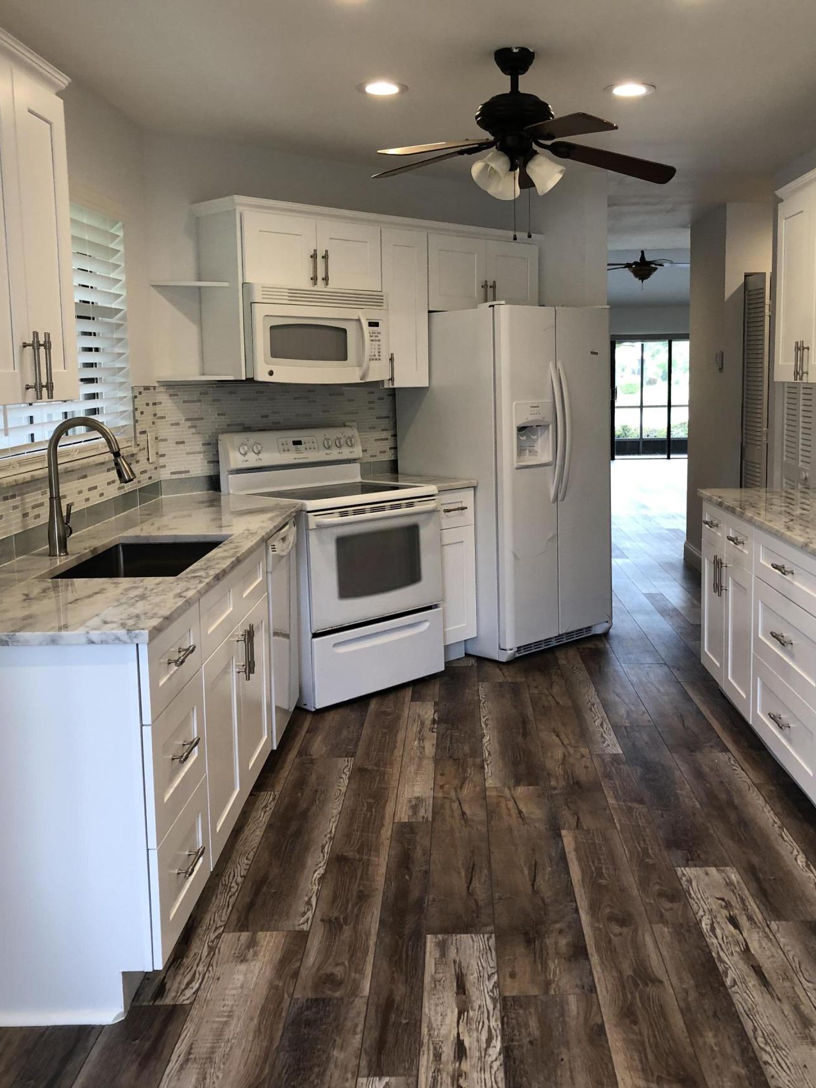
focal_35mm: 33
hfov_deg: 42.8
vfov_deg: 55.3
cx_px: 467
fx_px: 1037
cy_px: 508
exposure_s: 1/30
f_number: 1.8
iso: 32
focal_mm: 3.99
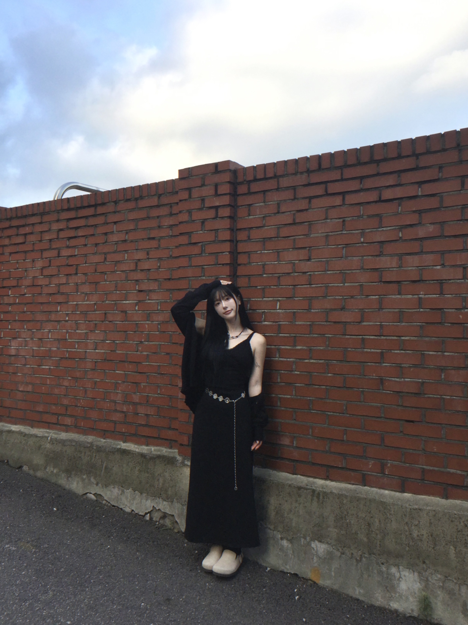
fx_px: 523
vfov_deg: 61.7
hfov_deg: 48.2
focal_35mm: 29
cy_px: 312
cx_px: 234
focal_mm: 4.15
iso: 32
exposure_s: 1/338
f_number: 2.2
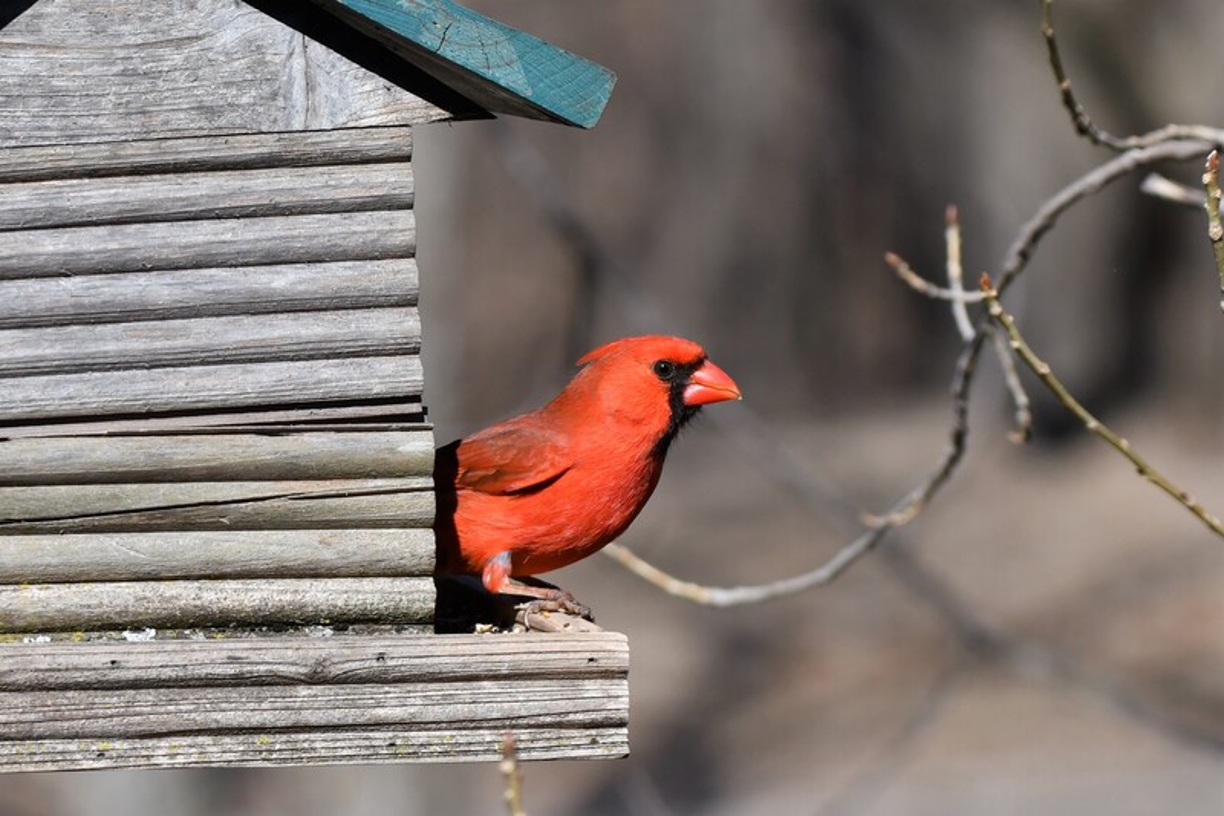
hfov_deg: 9.2
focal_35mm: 225
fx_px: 7648
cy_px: 408
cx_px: 612
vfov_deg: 6.1
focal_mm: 150
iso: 400
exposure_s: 1/2000
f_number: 6.3
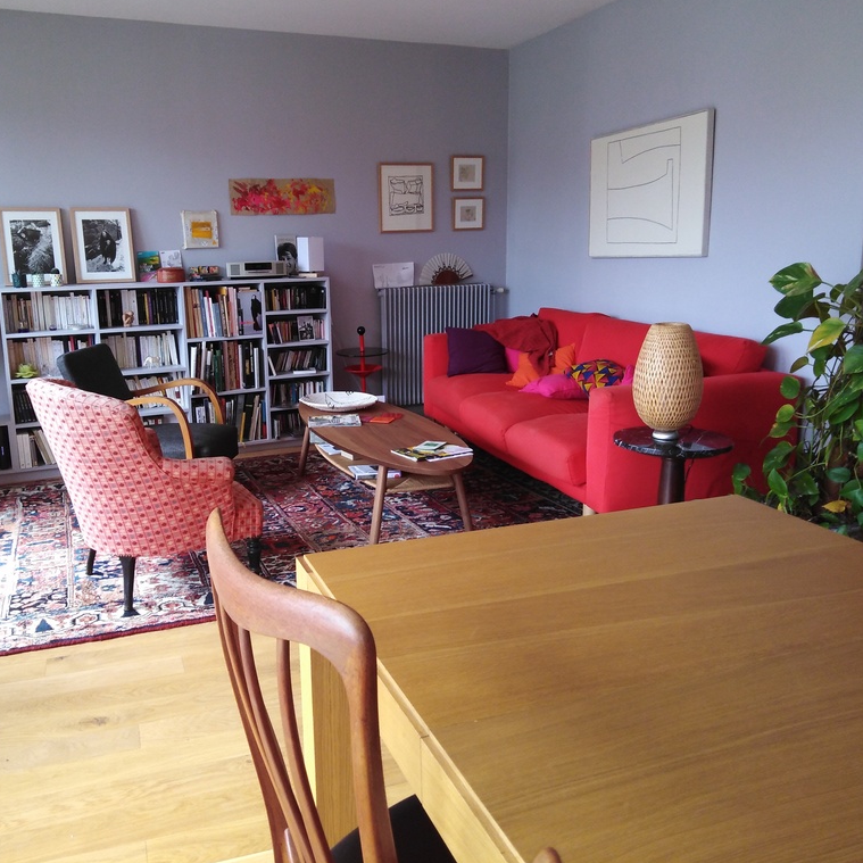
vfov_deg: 52.5
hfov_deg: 52.4
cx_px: 374
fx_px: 874
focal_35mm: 31
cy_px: 429
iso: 203
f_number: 2.2
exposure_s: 1/29.8
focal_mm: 3.46
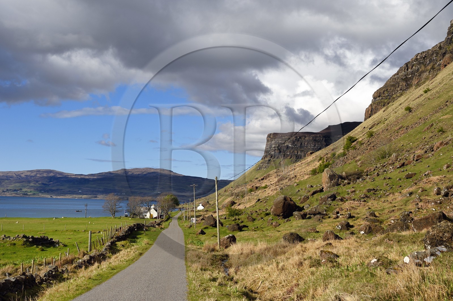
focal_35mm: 50
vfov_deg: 26.9
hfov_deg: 39.6
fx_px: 629
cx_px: 226
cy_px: 150
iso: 200
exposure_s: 1/640
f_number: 11
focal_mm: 50
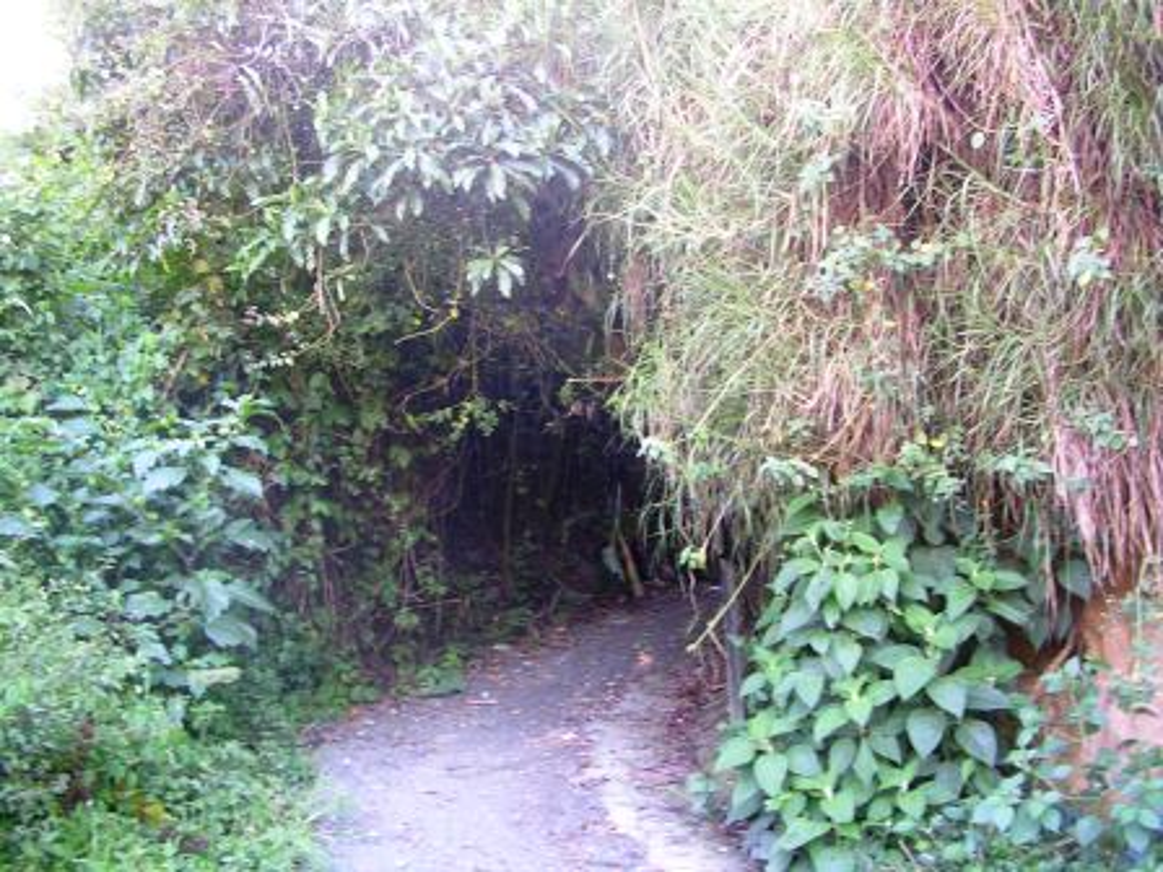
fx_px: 1277
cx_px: 582
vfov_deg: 37.7
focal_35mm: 38
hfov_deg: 49.0
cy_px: 436
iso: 50
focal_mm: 5.8
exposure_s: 1/13.1
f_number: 2.8
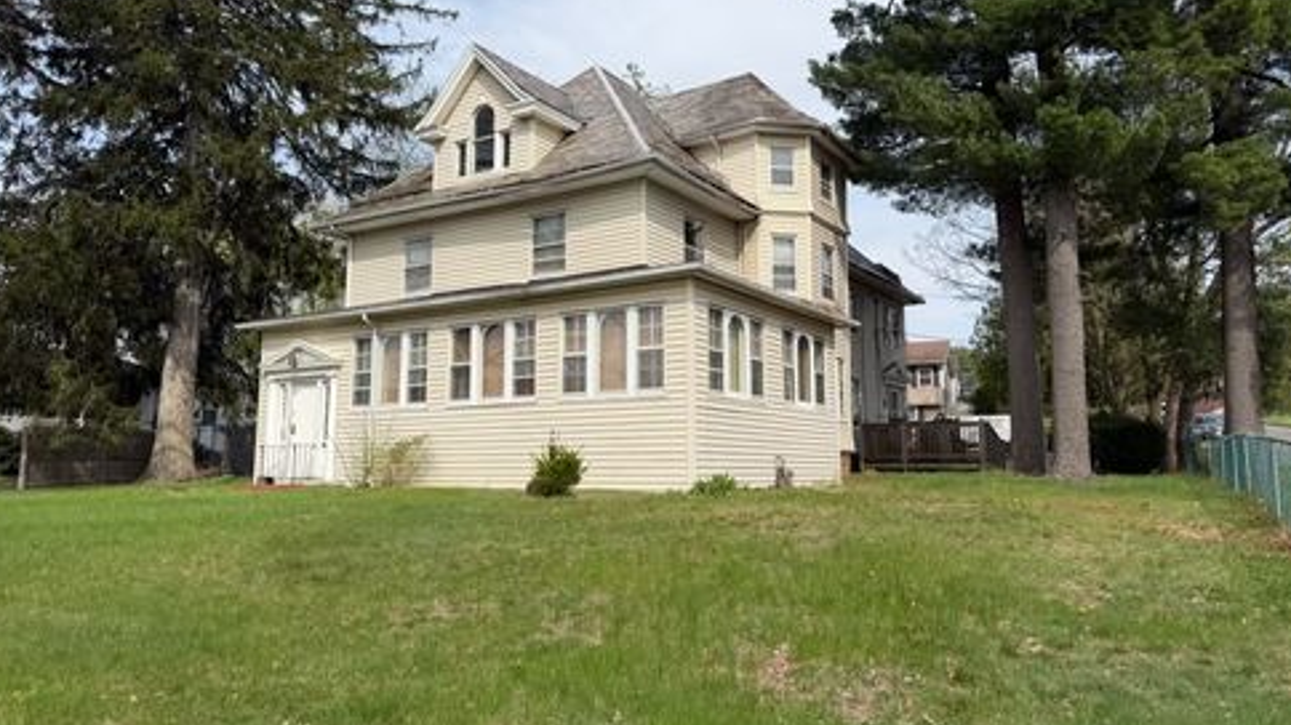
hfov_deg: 69.9
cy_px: 337
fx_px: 924
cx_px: 632
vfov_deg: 42.8
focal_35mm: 27
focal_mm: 6.76
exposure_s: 1/4405
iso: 80
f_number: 1.78
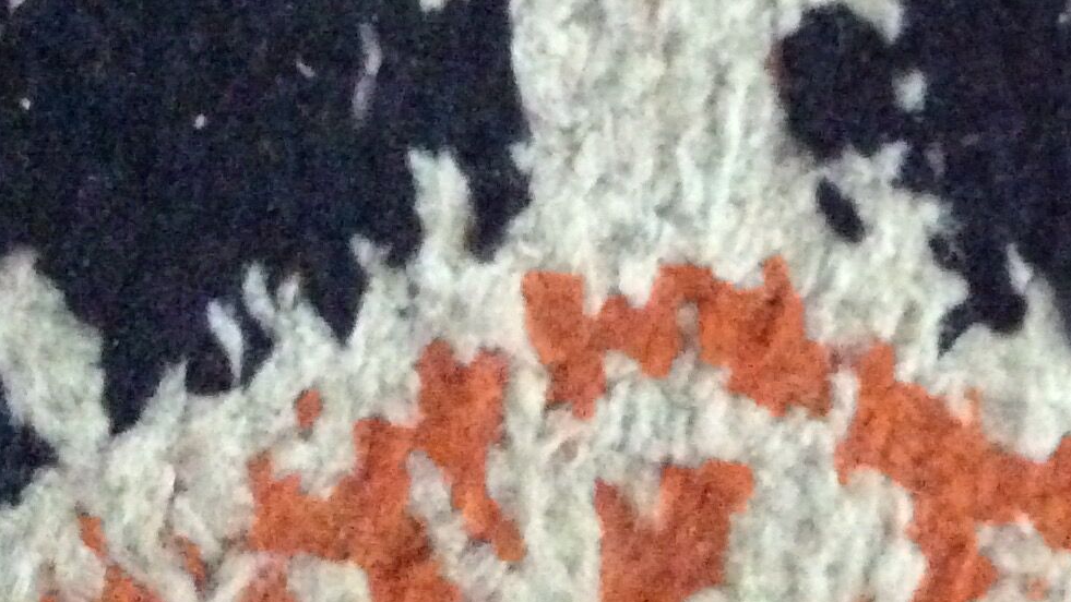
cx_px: 1149
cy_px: -447
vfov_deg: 12.2
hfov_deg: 22.0
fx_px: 2613
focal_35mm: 92
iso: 800
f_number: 2.4
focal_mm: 3.3
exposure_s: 1/17
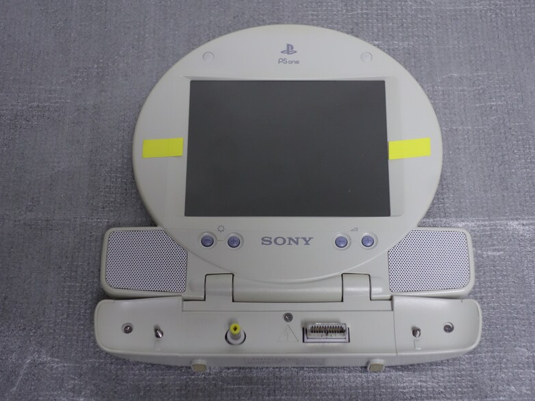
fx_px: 1036
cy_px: 202
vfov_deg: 21.9
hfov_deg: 29.0
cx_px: 286
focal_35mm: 67
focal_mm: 22.49
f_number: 3.5
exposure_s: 1/50
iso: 800
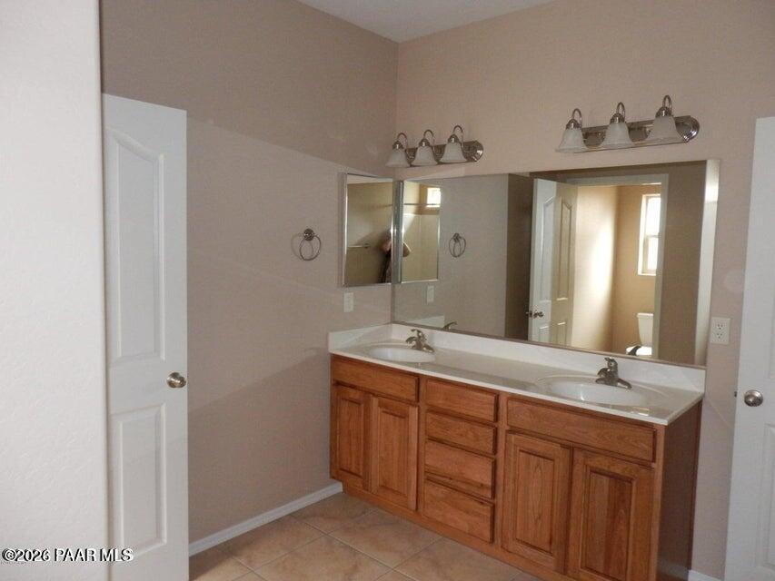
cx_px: 388
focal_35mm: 25
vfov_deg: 54.9
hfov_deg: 69.4
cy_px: 290
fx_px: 560
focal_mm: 4.5
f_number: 3
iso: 400
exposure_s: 1/30
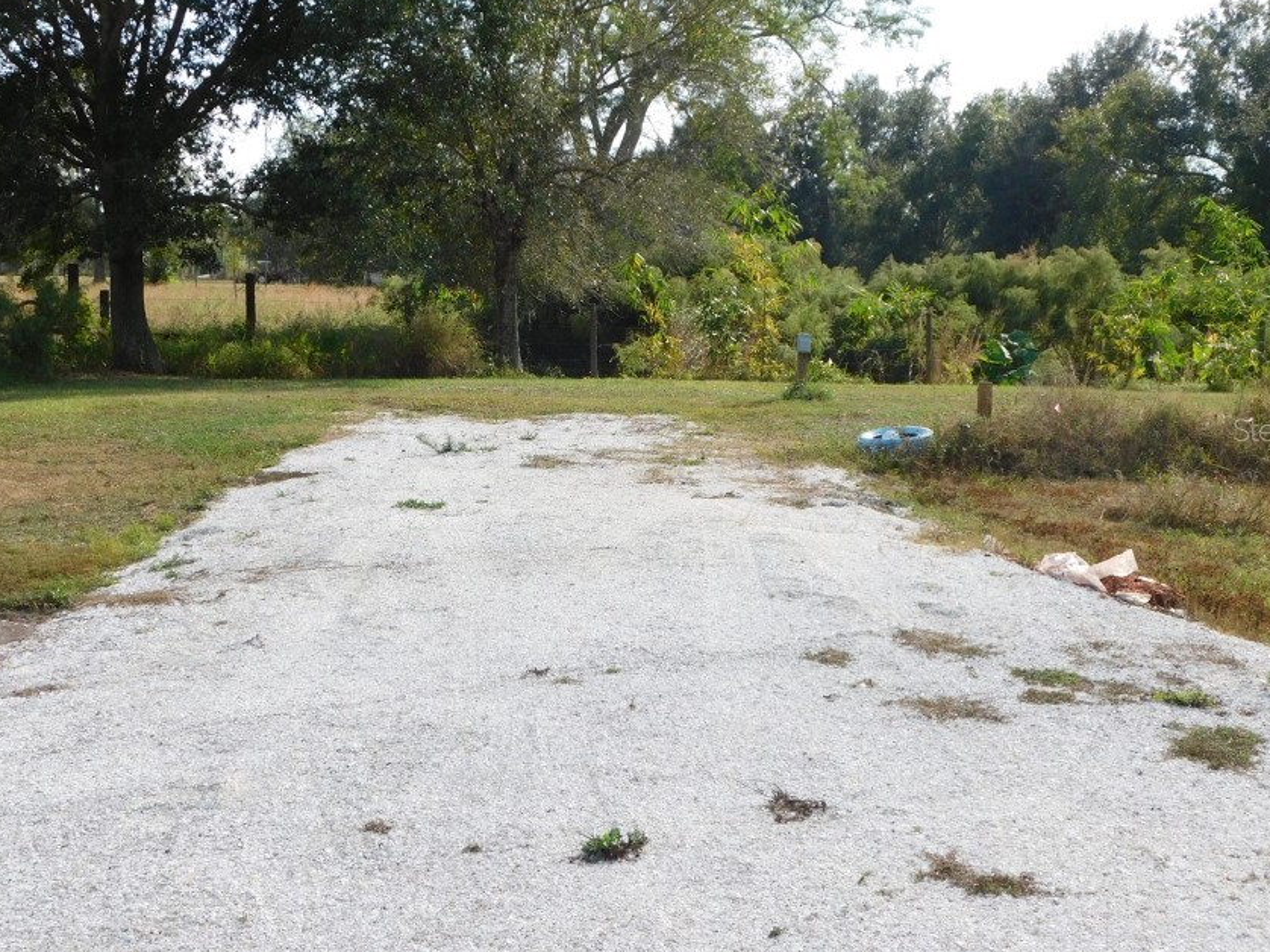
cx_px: 600
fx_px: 2017
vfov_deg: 26.5
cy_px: 429
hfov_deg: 34.9
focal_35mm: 55
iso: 125
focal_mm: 8
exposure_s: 1/640
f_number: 3.7
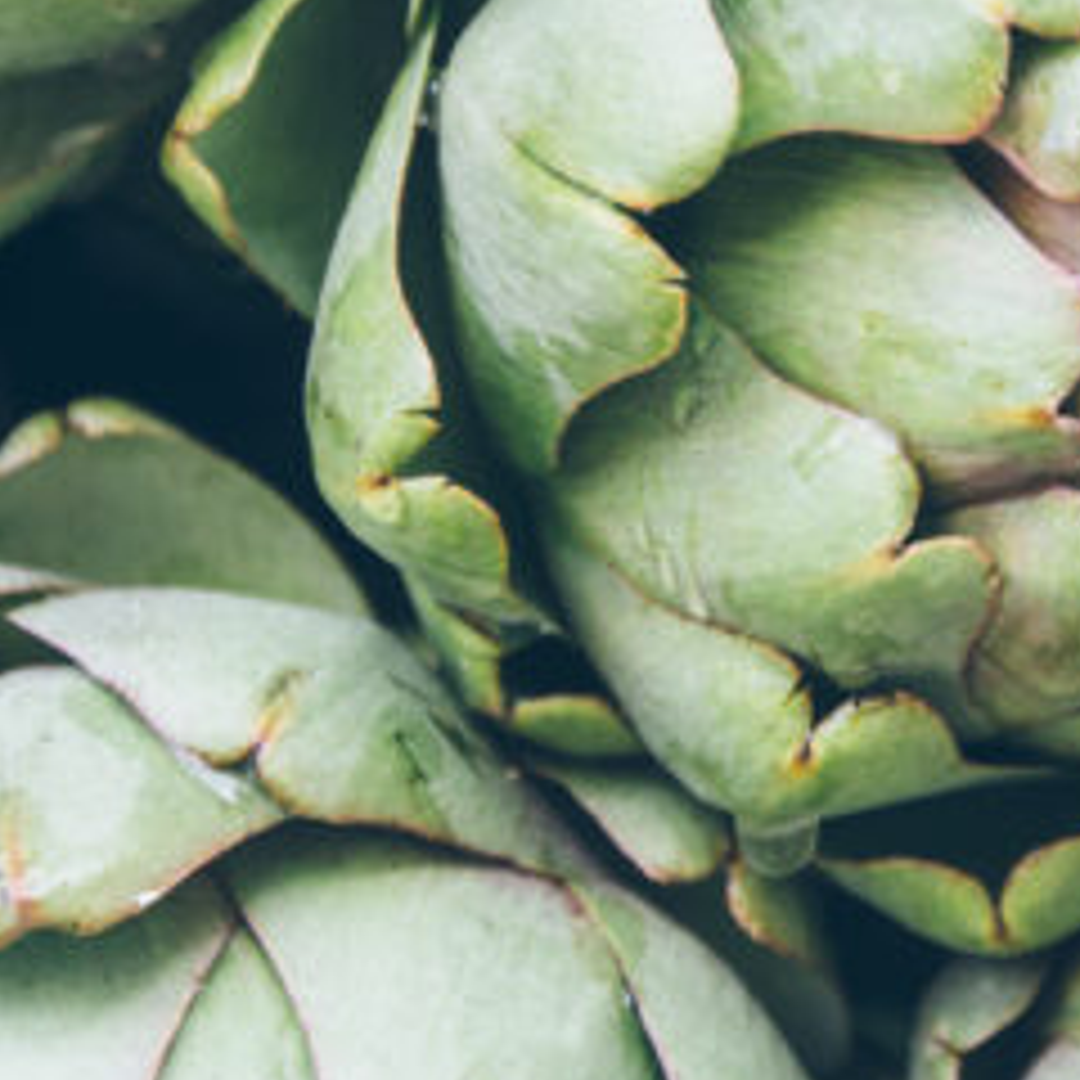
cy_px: 551
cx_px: 1112
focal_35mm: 127
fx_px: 4483
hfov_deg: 13.5
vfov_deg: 13.7
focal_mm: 35
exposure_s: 1/40
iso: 200
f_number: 6.3
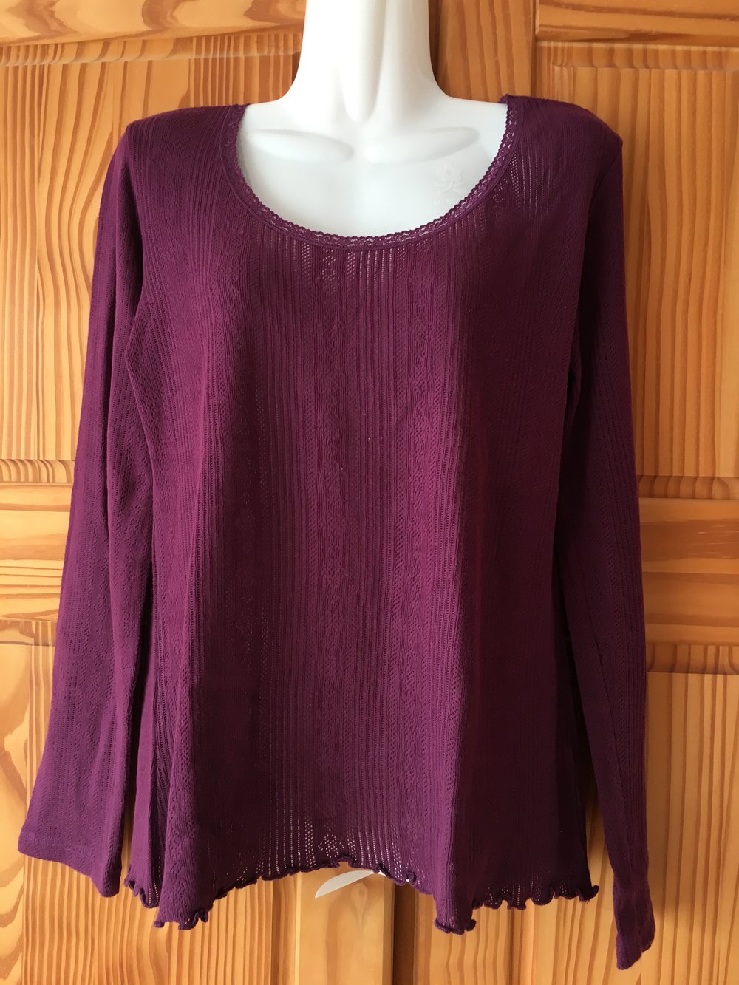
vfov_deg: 61.7
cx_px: 370
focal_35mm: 29
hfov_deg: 48.2
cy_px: 492
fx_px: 825
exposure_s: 1/33
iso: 64
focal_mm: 4.15
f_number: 2.2
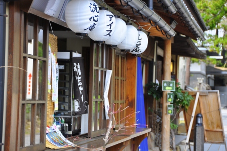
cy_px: 76
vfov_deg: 12.2
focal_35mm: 112
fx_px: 709
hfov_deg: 18.2
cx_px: 114
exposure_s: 1/125
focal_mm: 75
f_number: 5
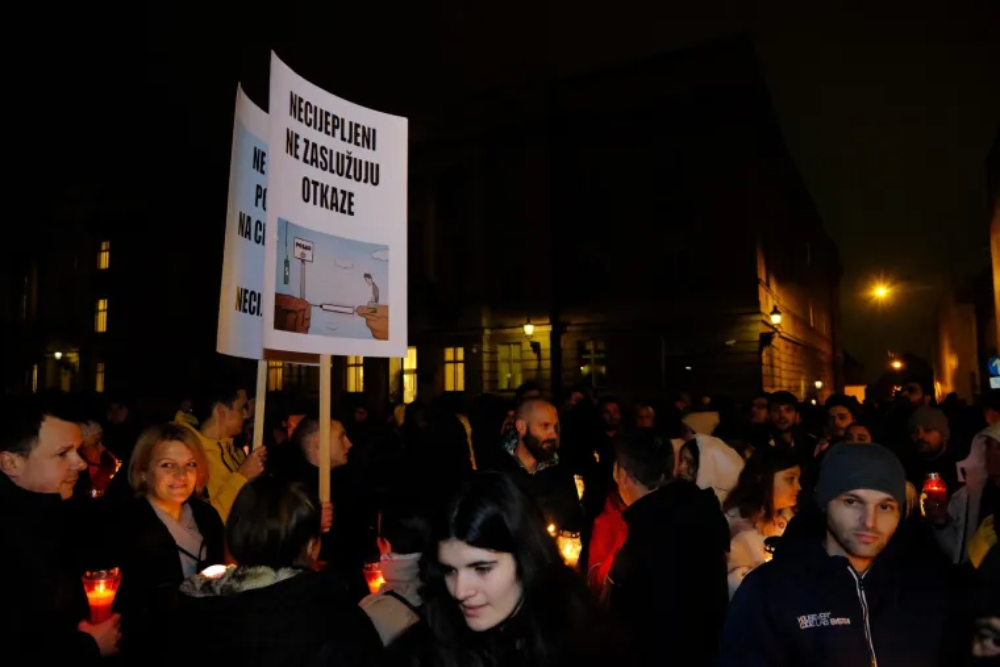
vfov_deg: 53.2
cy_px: 334
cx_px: 500
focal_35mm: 24
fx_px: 667
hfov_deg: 73.7
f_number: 2.8
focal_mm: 16
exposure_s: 1/160
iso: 6400
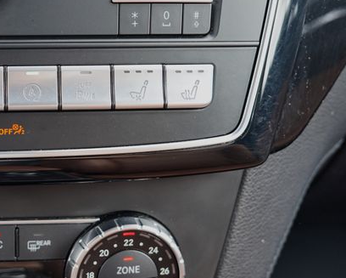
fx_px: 820
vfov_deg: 19.2
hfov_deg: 22.8
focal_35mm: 80
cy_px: 119
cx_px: -7
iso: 320
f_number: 4
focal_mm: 34
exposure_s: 1/60
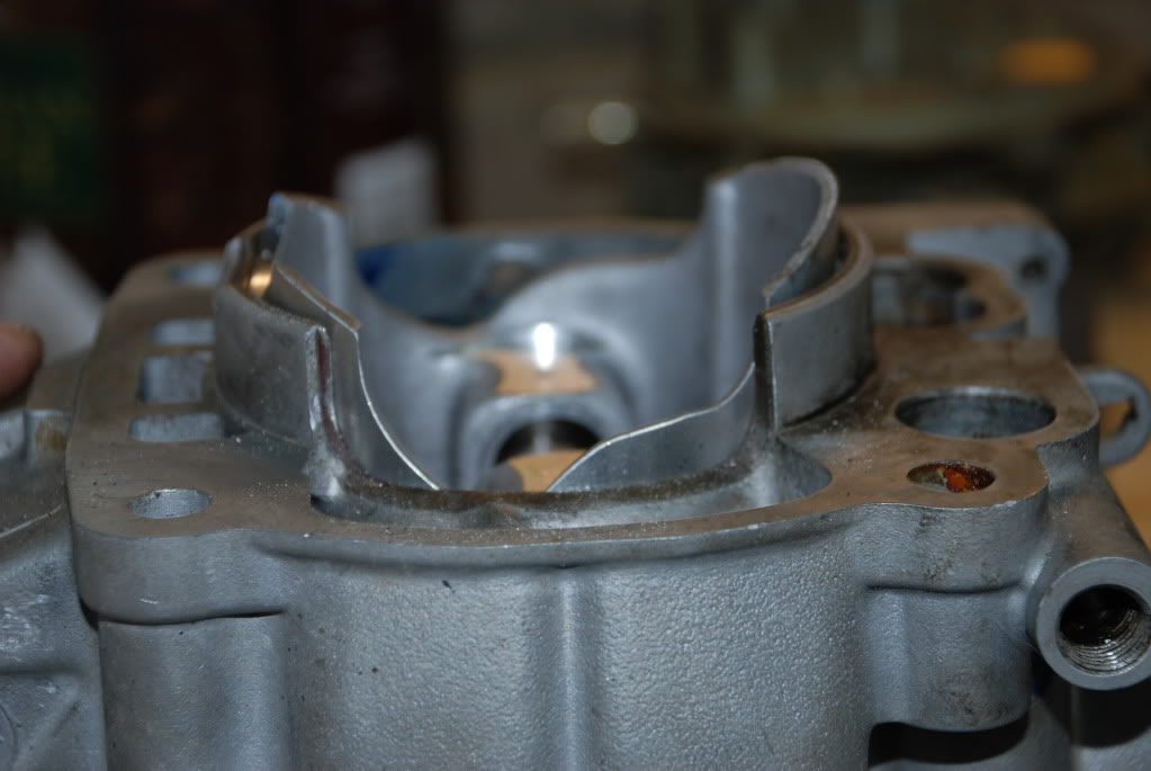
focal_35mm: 112
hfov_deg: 18.2
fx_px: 3601
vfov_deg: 12.2
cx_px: 576
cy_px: 386
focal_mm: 75
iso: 200
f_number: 5.6
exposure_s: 1/60
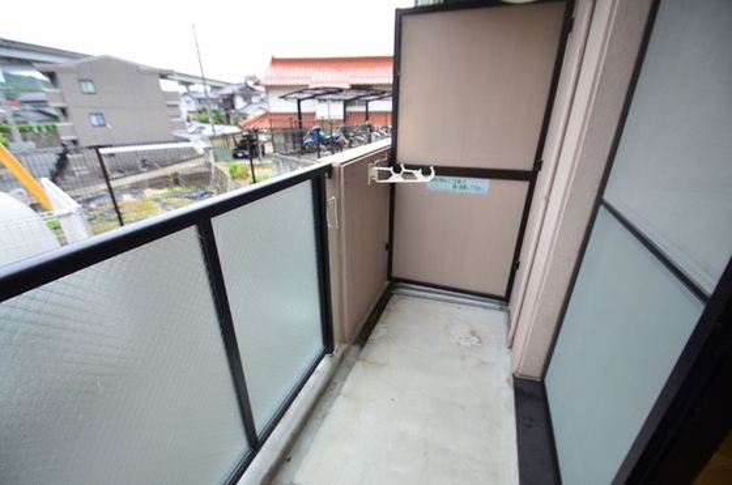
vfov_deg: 77.1
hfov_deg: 100.5
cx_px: 366
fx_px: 304
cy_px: 242
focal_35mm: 15
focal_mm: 10
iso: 220
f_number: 3.5
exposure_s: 1/60
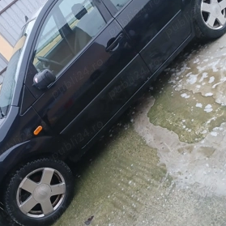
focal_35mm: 33
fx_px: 244
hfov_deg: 49.7
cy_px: 92
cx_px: 105
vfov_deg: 49.5
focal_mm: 3.98
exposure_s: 1/33.3
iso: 320
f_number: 1.8
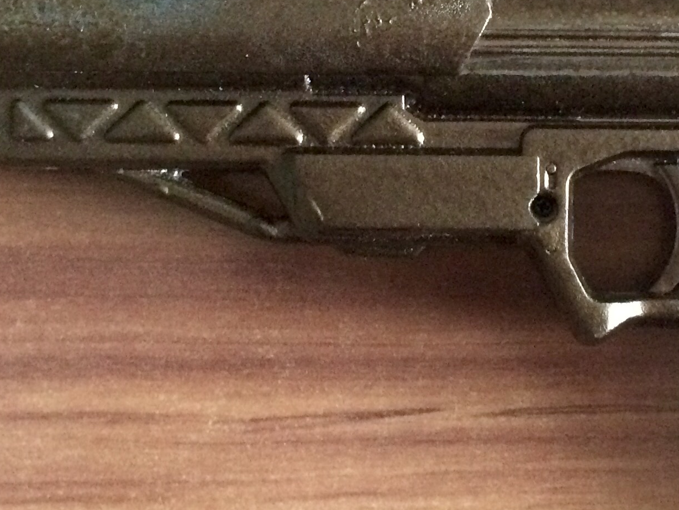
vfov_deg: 19.0
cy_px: 147
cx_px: 550
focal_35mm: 77
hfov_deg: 24.9
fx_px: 1511
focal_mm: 4.15
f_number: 2.2
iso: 400
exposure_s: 1/17
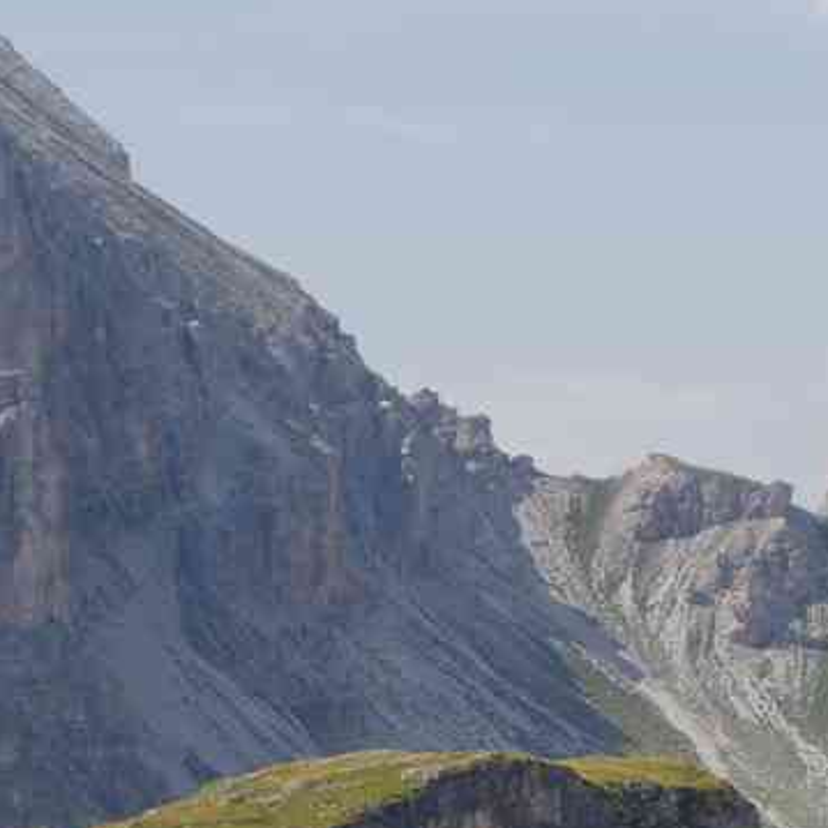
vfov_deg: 5.3
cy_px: 597
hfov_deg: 5.3
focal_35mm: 329
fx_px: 8903
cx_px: 963
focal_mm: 92.5
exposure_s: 1/125
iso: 200
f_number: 9
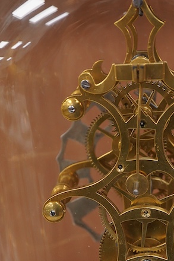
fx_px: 667
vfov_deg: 21.7
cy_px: 228
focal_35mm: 92
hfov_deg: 14.7
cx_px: 150
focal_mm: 30
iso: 1250
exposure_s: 1/125
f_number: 7.1
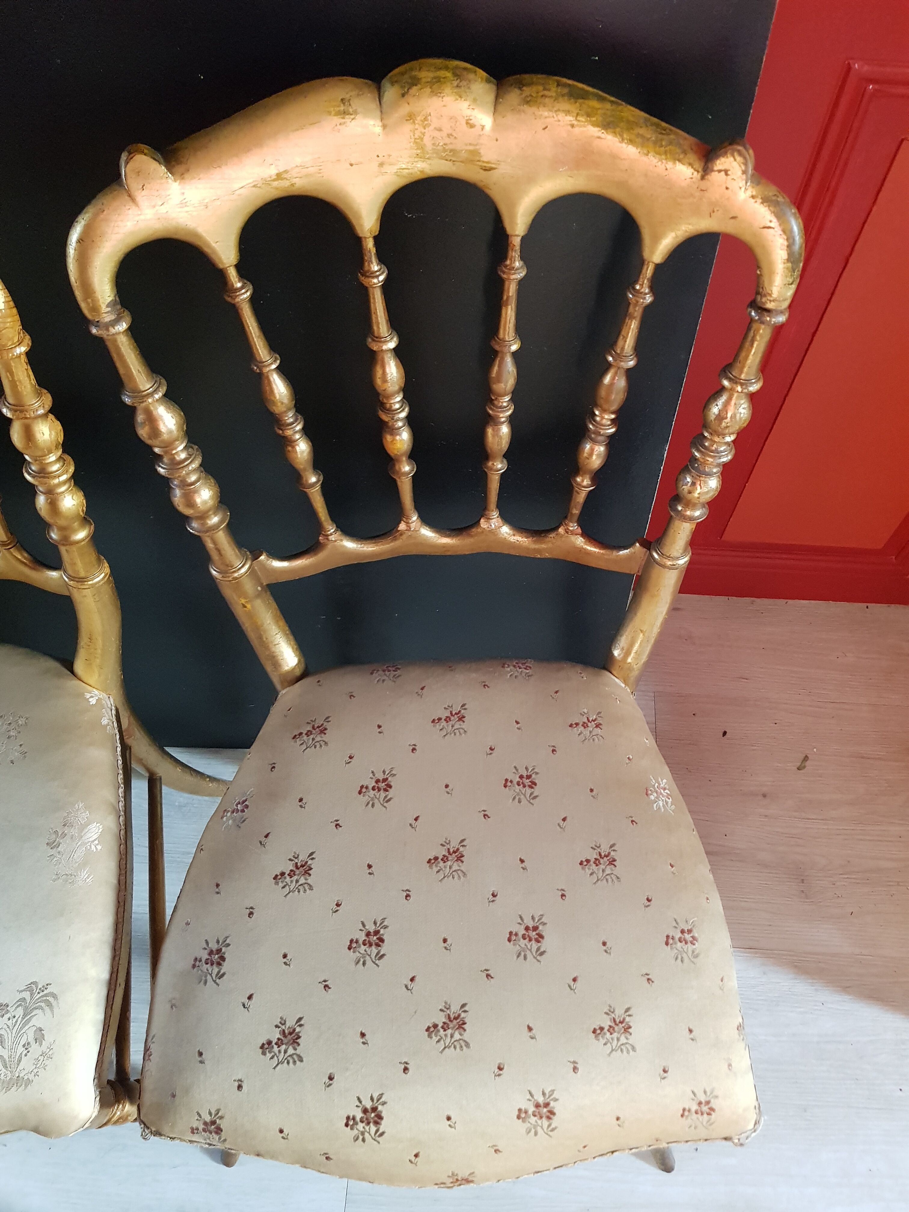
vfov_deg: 67.3
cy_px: 606
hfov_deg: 53.1
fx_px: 910
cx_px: 454
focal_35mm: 26
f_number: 1.7
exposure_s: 1/60
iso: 500
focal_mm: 4.2
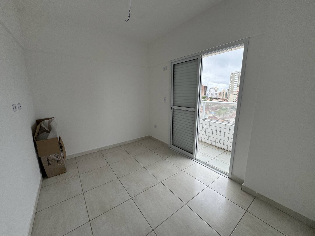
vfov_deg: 85.7
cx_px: 158
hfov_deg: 102.1
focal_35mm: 14
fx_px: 127
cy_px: 118
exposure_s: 1/99
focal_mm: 2.22
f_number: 2.2
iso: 100
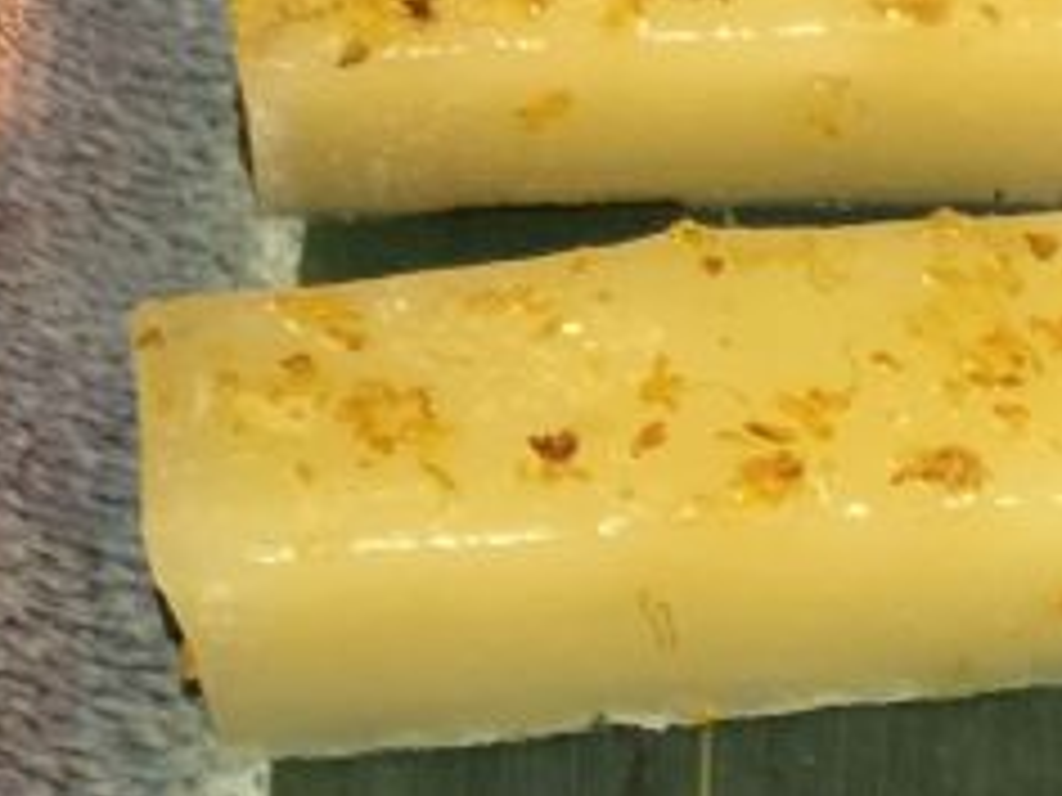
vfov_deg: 17.0
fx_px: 2638
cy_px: 702
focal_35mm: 86
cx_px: 772
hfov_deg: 22.6
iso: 160
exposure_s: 1/8
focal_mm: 4.15
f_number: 2.2
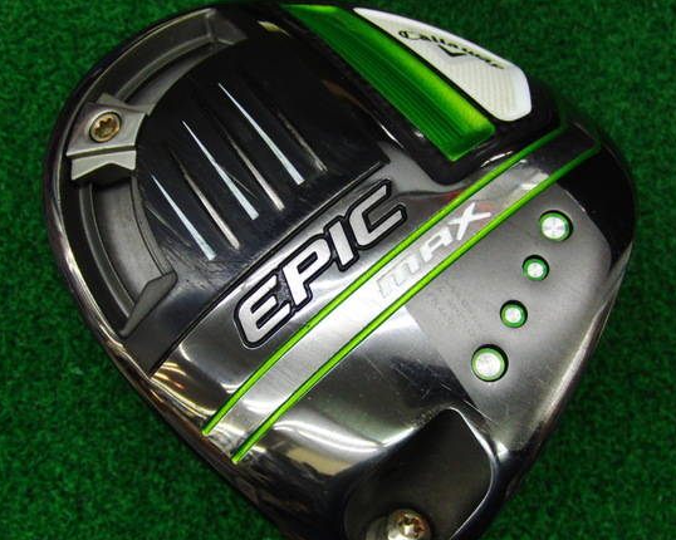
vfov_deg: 34.9
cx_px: 339
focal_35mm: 43
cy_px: 280
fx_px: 860
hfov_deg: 42.9
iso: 320
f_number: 3.6
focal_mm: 6.42
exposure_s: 1/80
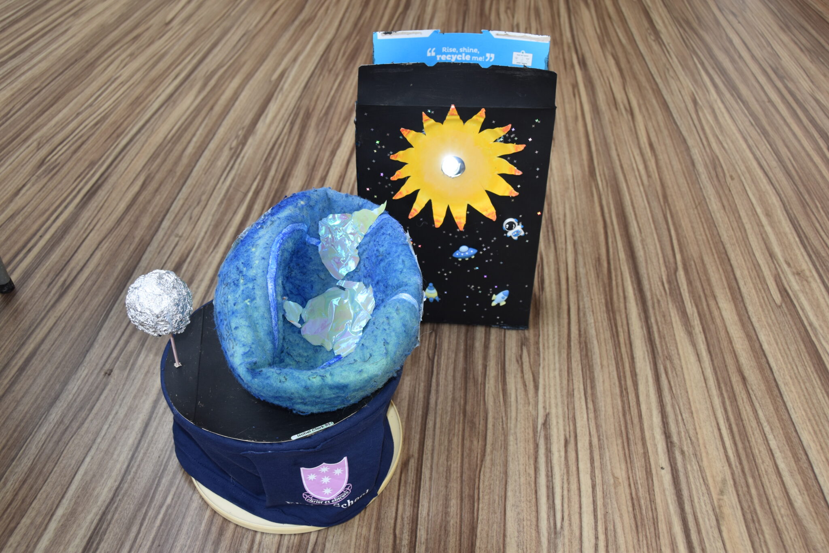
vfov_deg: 43.6
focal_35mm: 30
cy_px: 276
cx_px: 414
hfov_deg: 61.9
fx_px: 691
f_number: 5
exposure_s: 1/200
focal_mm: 20
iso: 280
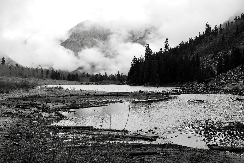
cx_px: 122
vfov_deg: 22.3
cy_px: 82
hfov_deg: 32.9
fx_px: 413
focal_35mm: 61
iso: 200
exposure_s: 1/640
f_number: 6.4
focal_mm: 40.7
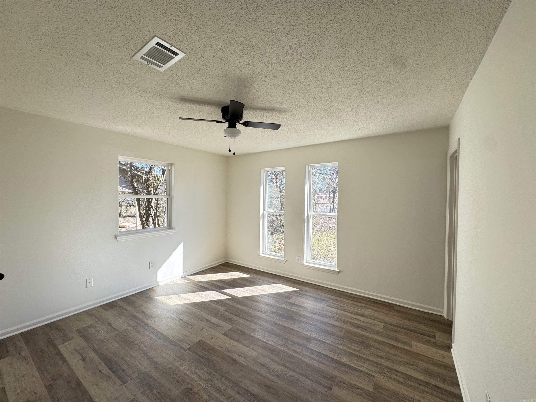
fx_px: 217
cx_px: 268
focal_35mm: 14
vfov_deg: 85.7
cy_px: 201
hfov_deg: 102.1
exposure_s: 1/123
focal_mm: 2.22
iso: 40
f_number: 2.2
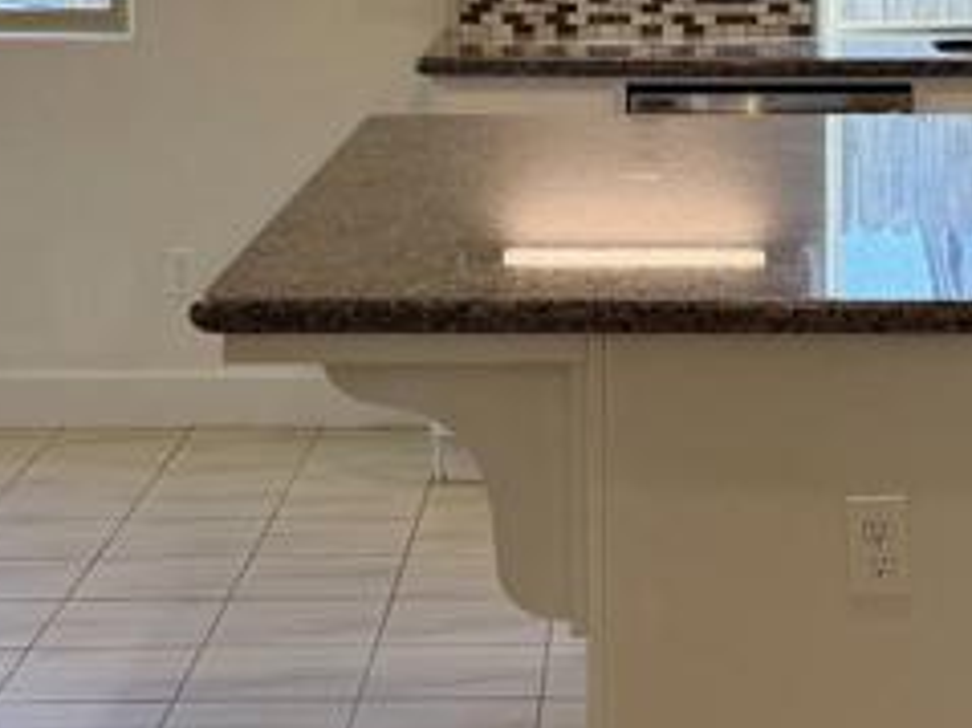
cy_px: -8
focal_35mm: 103
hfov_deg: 19.0
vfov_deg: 14.1
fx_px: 2891
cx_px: 651
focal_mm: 6.76
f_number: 1.78
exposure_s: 1/200
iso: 80
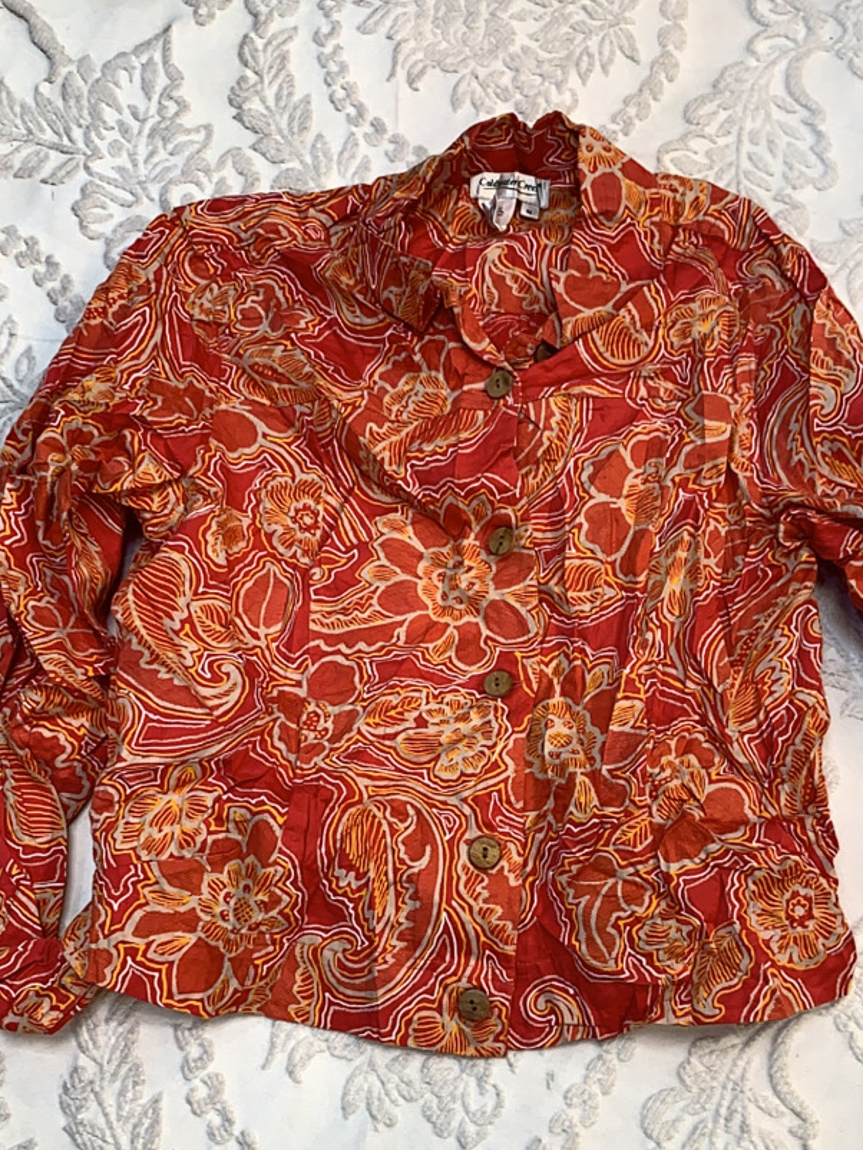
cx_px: 513
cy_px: 727
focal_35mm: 35
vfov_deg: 52.0
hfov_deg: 40.6
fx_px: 1163
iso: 40
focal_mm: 4.25
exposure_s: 1/100
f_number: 1.8
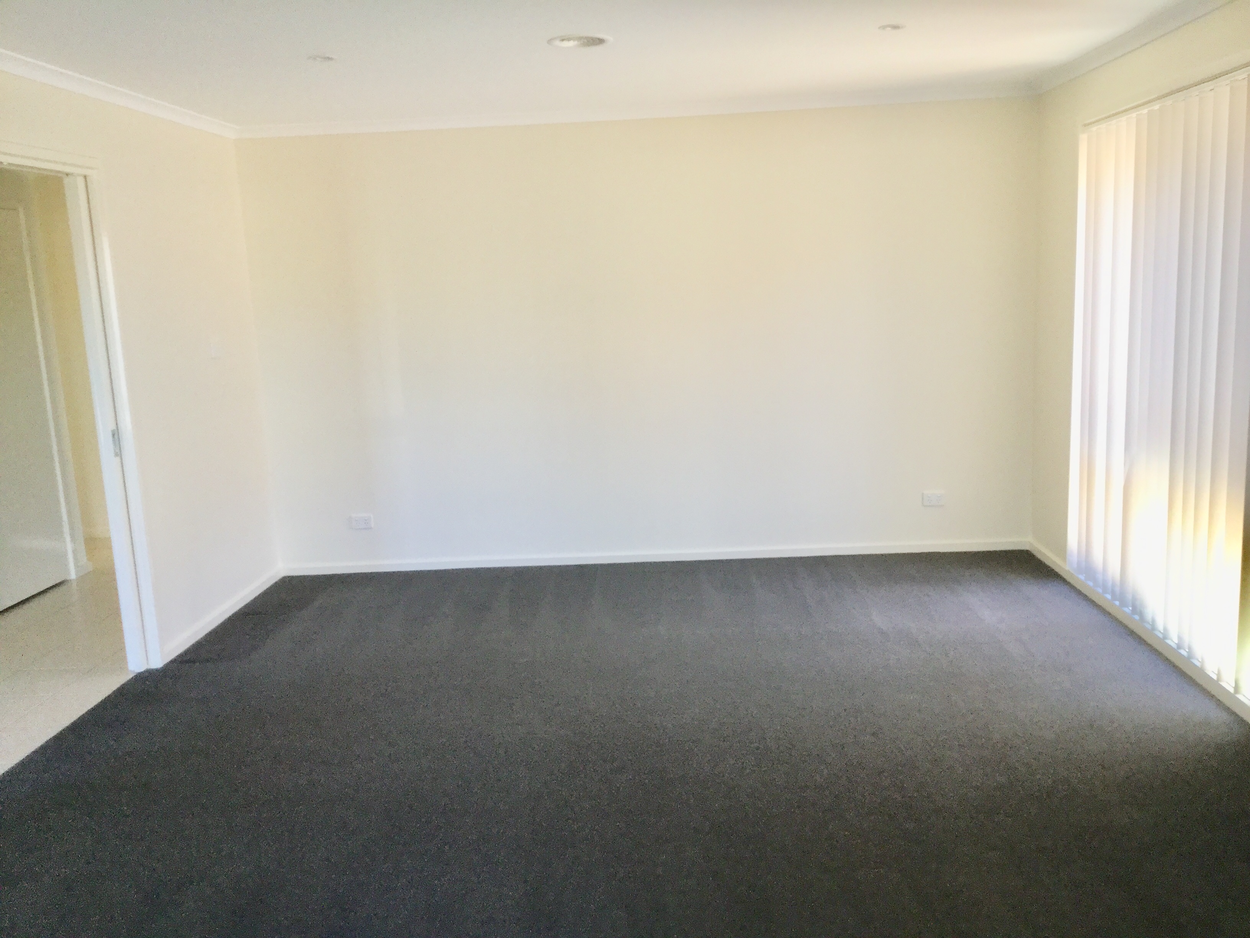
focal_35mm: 31
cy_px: 469
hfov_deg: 58.4
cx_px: 625
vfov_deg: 45.4
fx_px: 1119
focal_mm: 3.3
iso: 40
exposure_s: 1/33
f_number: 2.4
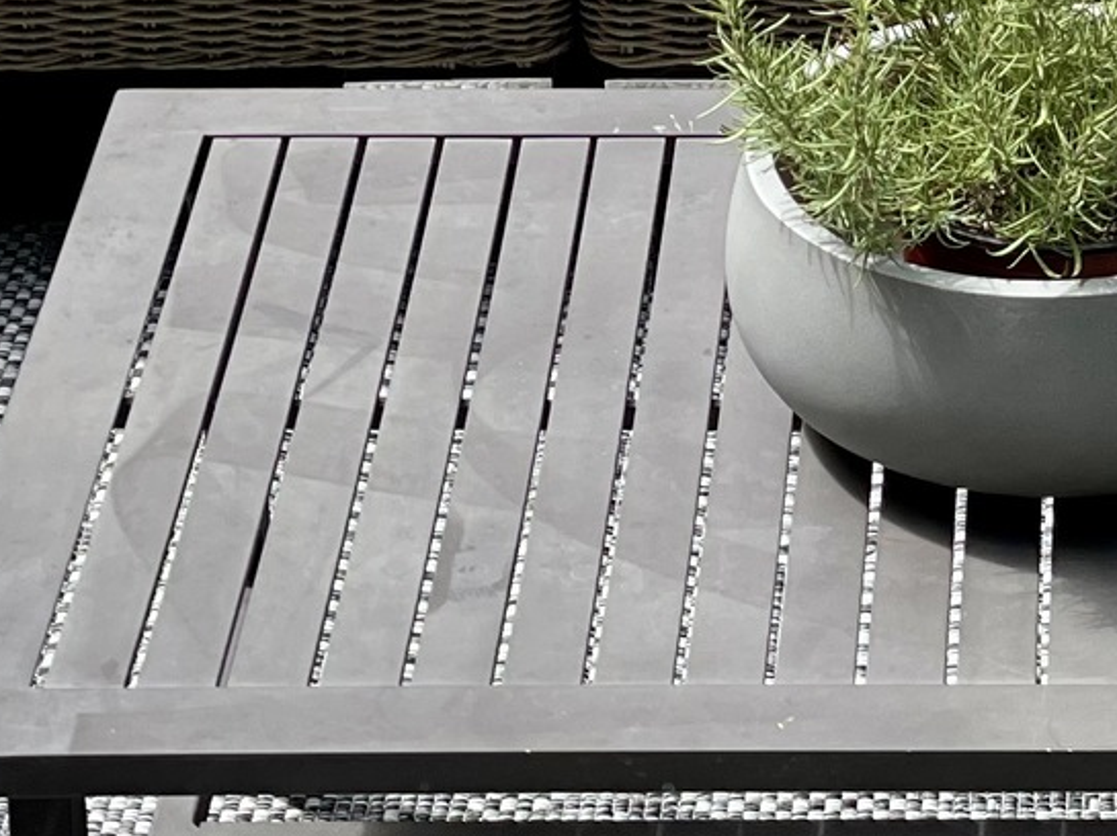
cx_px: 1166
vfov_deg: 7.7
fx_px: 6159
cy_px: -332
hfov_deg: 10.3
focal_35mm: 191
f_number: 2
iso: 25
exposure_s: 1/592
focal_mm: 6
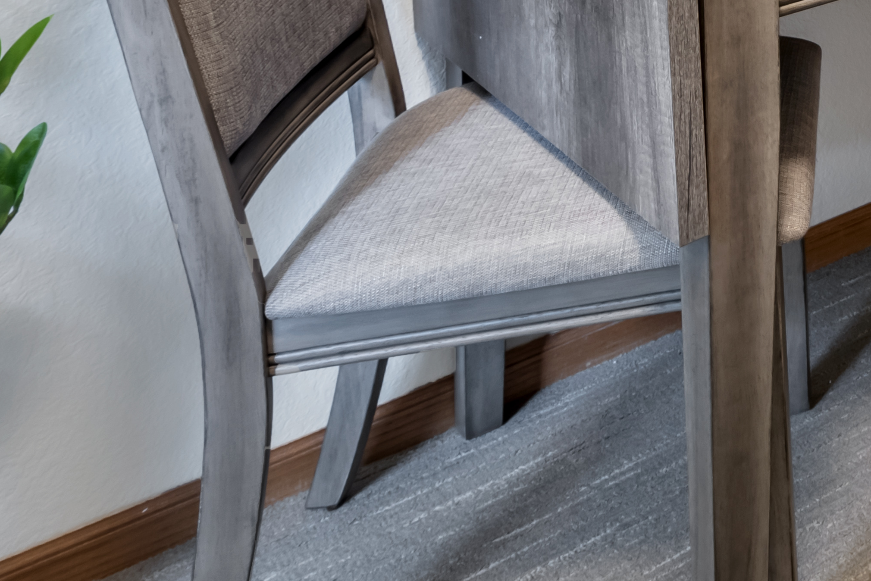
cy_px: -345
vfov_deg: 21.3
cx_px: 1184
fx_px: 1234
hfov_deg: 29.6
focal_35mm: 51
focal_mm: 14
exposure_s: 1/15
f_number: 10
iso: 400
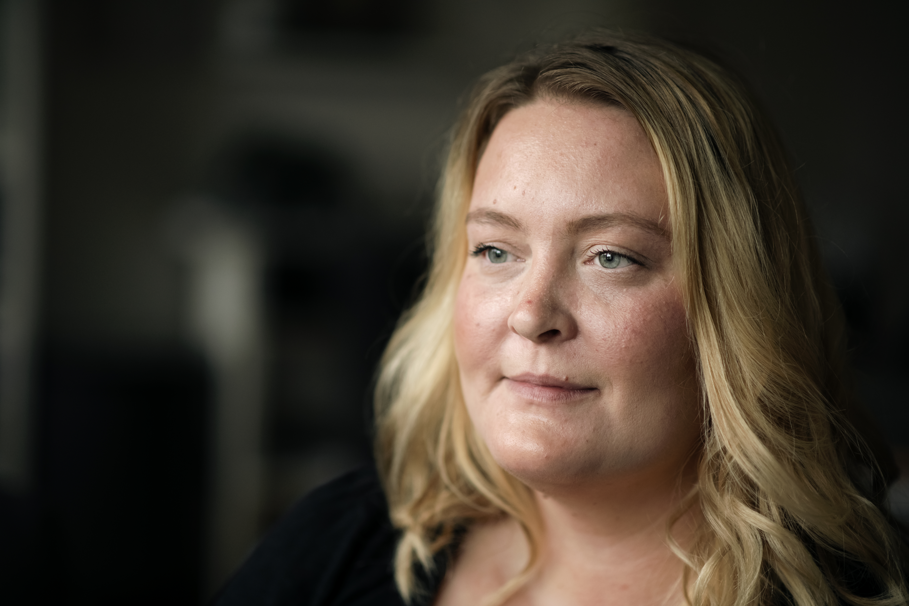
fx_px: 2146
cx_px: 454
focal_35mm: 85
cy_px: 303
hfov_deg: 23.9
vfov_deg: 16.1
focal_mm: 85
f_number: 1.8
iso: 800
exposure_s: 1/500
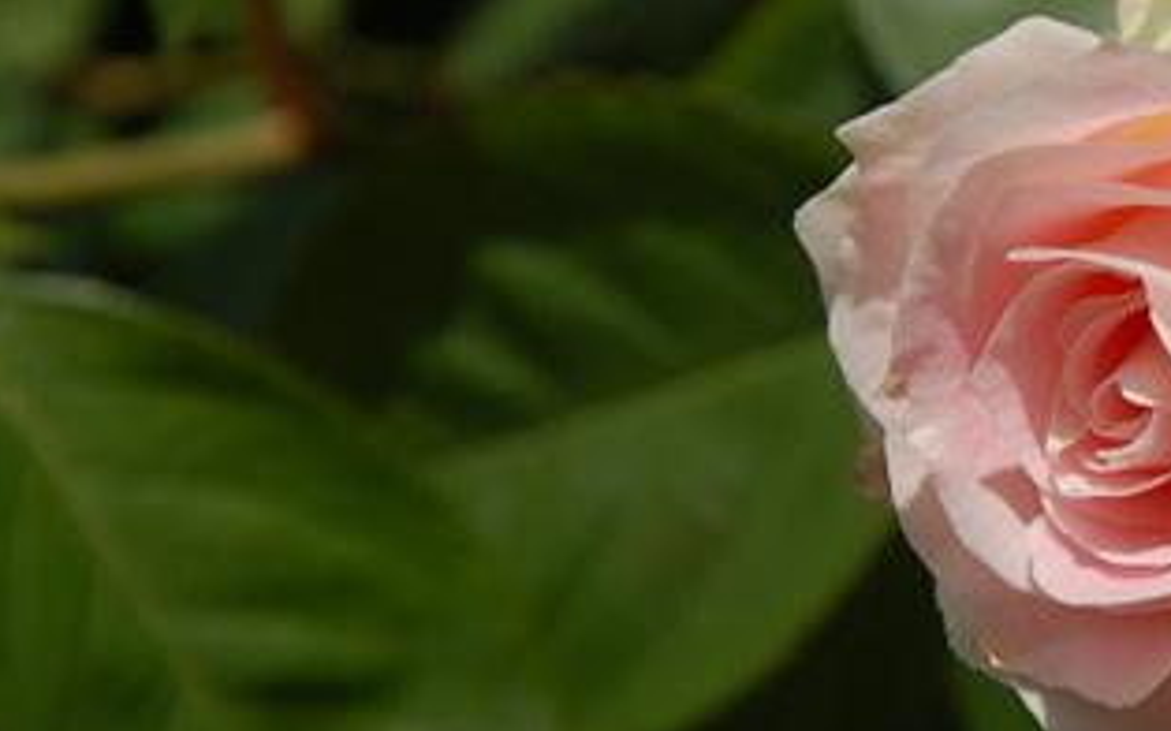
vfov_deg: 3.6
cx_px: 1214
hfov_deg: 5.7
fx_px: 11745
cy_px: 414
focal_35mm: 368
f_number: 8
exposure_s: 1/1000
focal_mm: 105
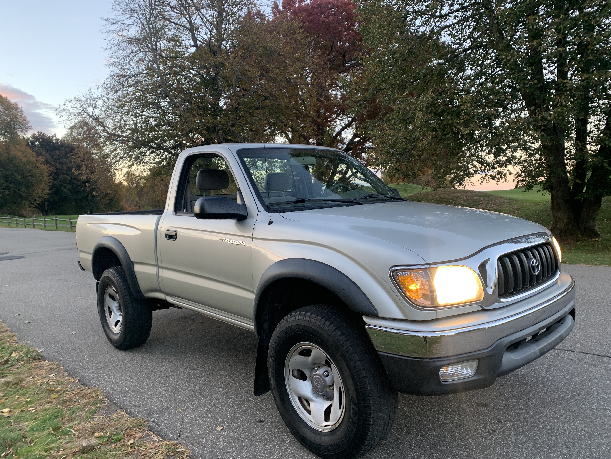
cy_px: 230
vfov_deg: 53.1
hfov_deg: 67.3
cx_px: 306
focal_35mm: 26
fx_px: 459
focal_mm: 4.25
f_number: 1.8
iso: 100
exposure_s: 1/76
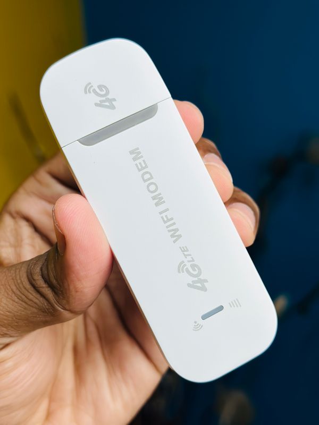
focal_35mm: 48
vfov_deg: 39.7
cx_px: 160
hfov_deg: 30.3
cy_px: 212
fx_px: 590
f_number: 1.78
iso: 80
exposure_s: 1/371
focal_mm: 6.86
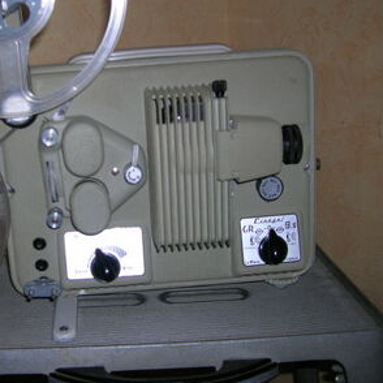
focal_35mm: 49
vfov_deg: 34.6
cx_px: 94
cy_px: 167
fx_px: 613
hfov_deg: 33.9
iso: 50
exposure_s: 1/60.1
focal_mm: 5.7
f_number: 2.9
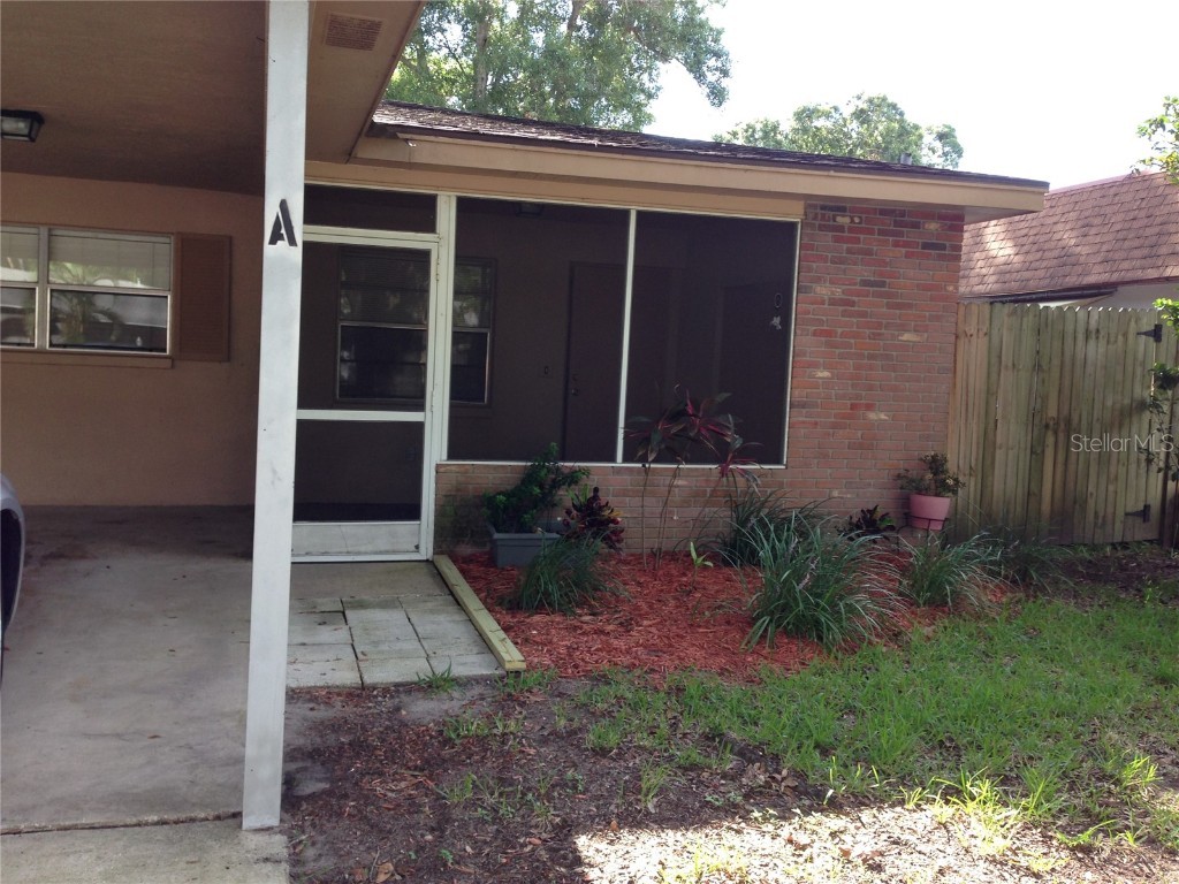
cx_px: 590
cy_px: 442
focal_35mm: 33
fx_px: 1124
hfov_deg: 55.4
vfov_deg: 42.9
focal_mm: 4.12
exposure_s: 1/133
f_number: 2.4
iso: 50
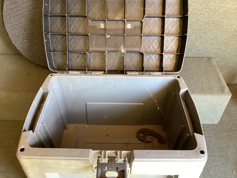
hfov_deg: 58.3
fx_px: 212
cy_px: 89
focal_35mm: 31
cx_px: 118
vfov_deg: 45.4
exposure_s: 1/50
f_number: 2.4
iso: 320
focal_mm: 3.3
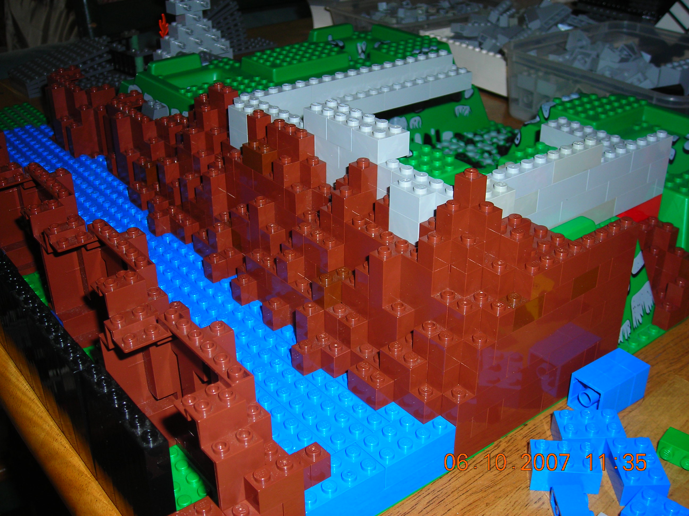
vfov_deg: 35.1
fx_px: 816
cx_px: 344
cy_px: 258
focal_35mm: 41
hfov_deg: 45.8
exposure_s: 1/60.1
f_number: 3.3
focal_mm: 6.8
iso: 50
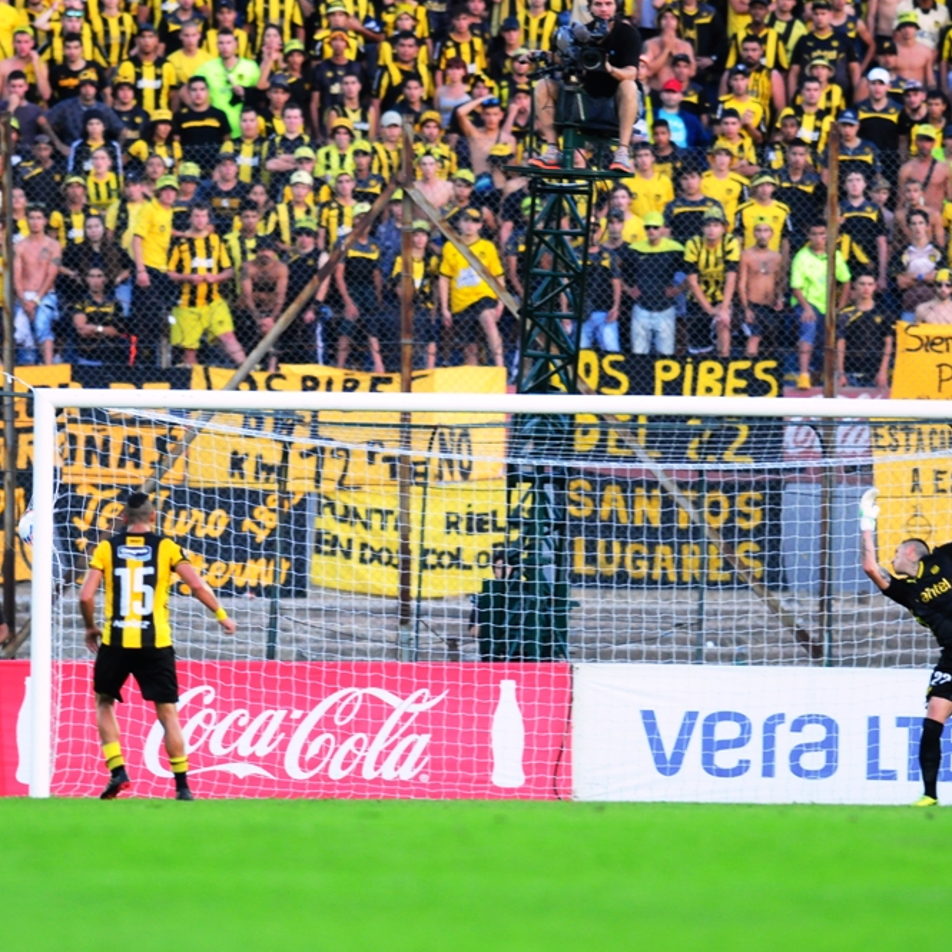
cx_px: 439
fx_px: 18295
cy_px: 472
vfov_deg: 3.0
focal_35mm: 588
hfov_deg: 3.0
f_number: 2.8
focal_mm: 300
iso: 800
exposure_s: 1/500
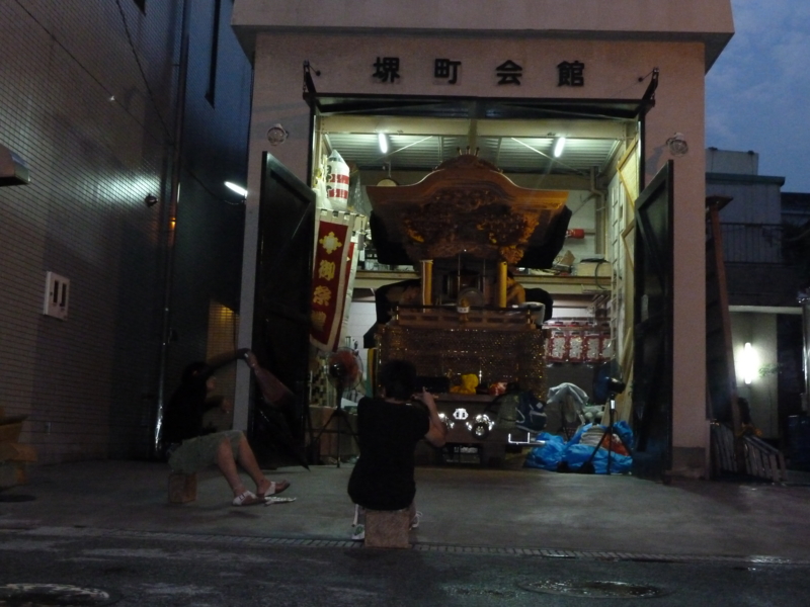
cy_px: 304
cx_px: 405
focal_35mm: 48
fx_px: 1123
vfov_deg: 30.3
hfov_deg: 39.7
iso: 800
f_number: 3.8
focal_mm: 7.9
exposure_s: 1/15
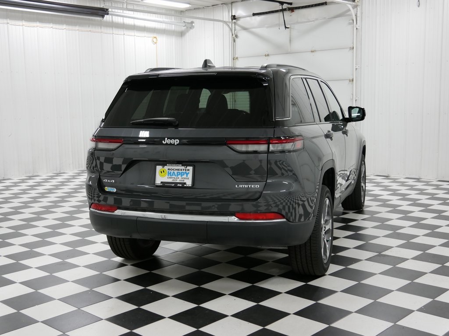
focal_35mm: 44
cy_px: 168
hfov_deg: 42.9
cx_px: 224
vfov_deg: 32.9
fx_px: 571
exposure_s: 1/60
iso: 800
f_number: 4.2
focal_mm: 22
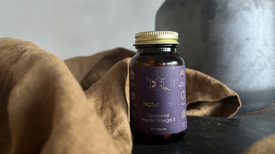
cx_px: 138
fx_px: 211
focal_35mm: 29
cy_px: 56
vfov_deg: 39.8
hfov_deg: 66.1
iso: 200
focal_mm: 5.7
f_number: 1.5
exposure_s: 1/60
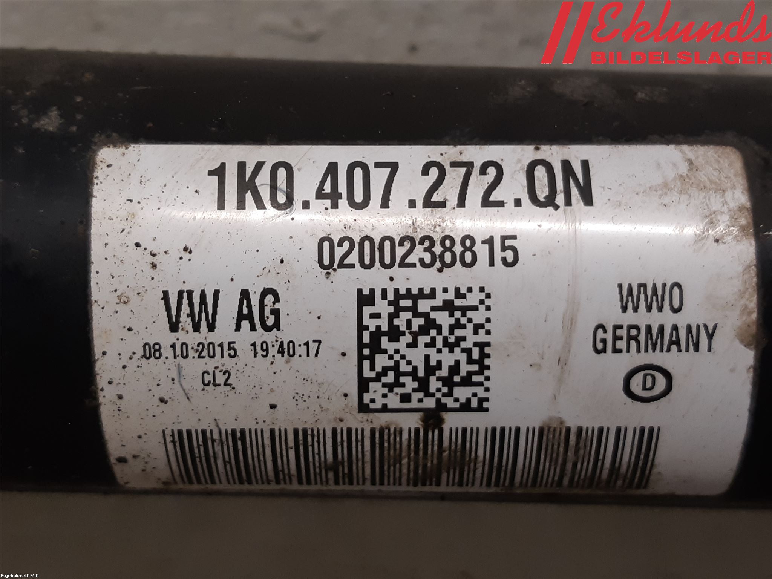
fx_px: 580
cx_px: 386
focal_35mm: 26
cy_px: 290
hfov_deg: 67.3
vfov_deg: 53.1
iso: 80
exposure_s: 1/50
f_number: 1.7
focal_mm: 3.93
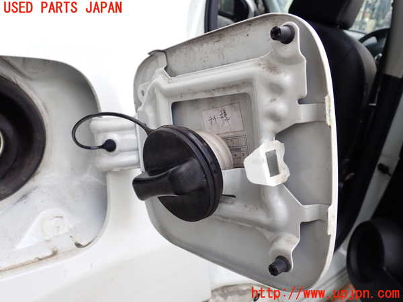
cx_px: 202
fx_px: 349
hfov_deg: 60.0
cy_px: 151
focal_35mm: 30
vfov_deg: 46.8
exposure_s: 1/200
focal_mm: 5.4
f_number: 3.2
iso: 100
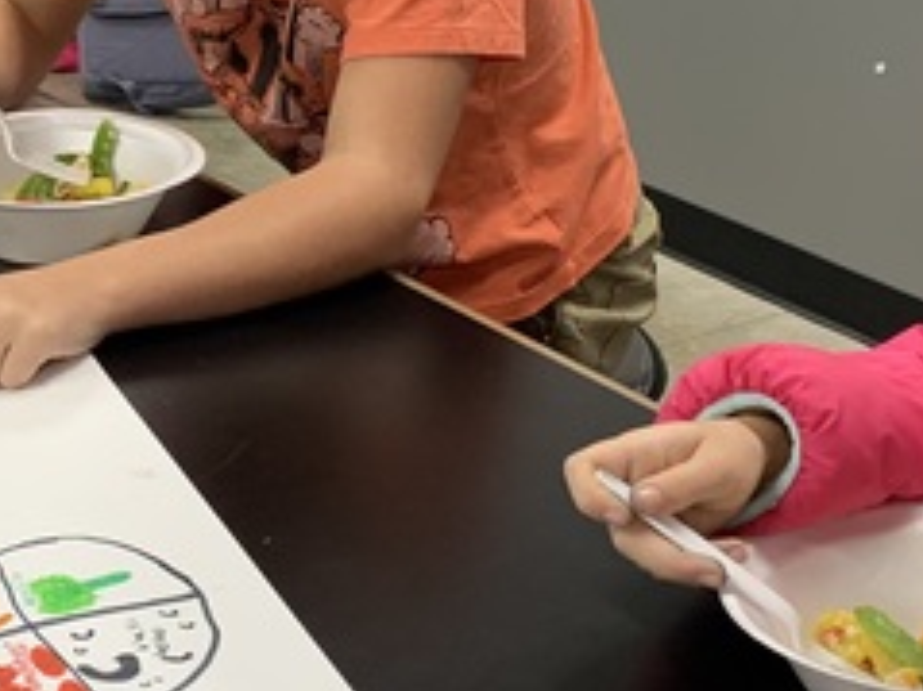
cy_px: 274
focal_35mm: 87
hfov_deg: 22.2
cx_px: 166
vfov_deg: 16.9
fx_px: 2319
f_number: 1.8
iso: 100
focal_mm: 4.25
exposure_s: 1/67
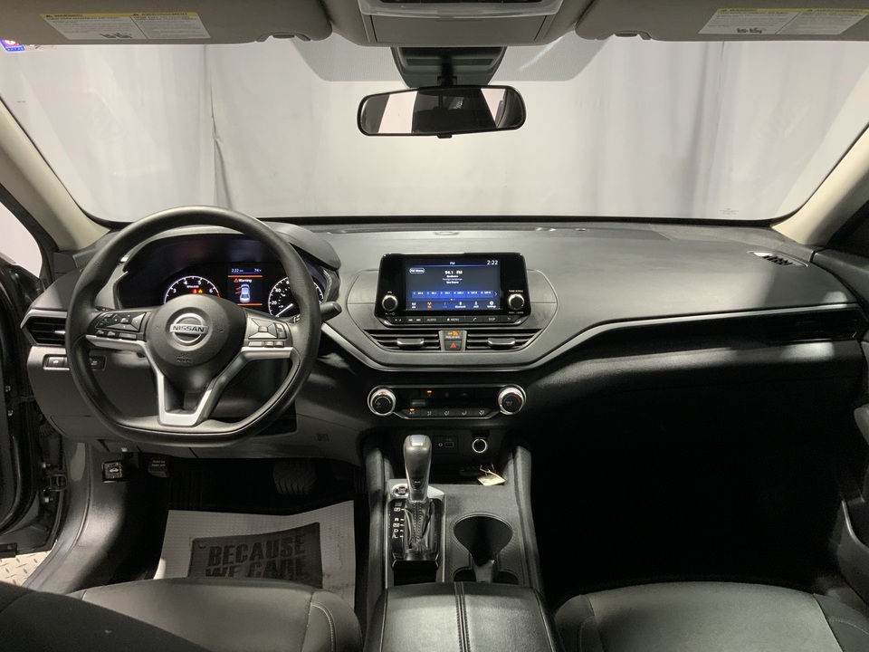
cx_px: 434
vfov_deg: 48.2
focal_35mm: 29
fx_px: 728
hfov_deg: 61.7
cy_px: 326
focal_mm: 3
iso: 125
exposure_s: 1/60
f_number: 1.8
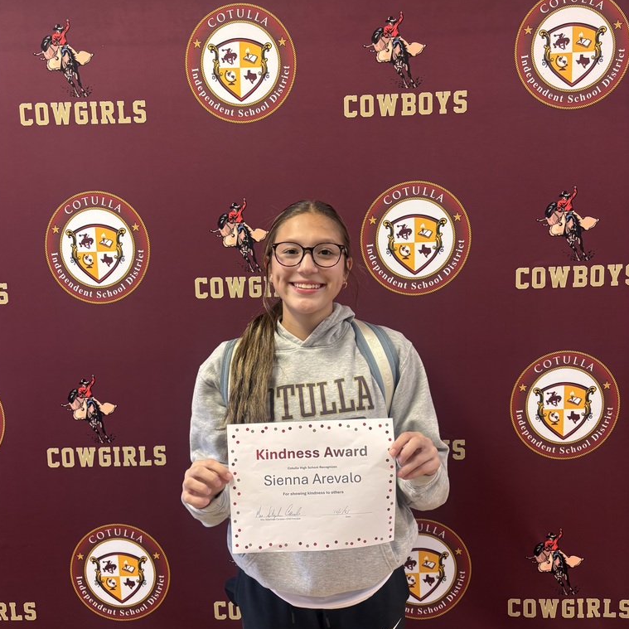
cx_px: 312
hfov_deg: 52.5
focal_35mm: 31
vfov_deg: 52.2
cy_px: 375
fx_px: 637
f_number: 1.6
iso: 160
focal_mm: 5.96
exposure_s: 1/60
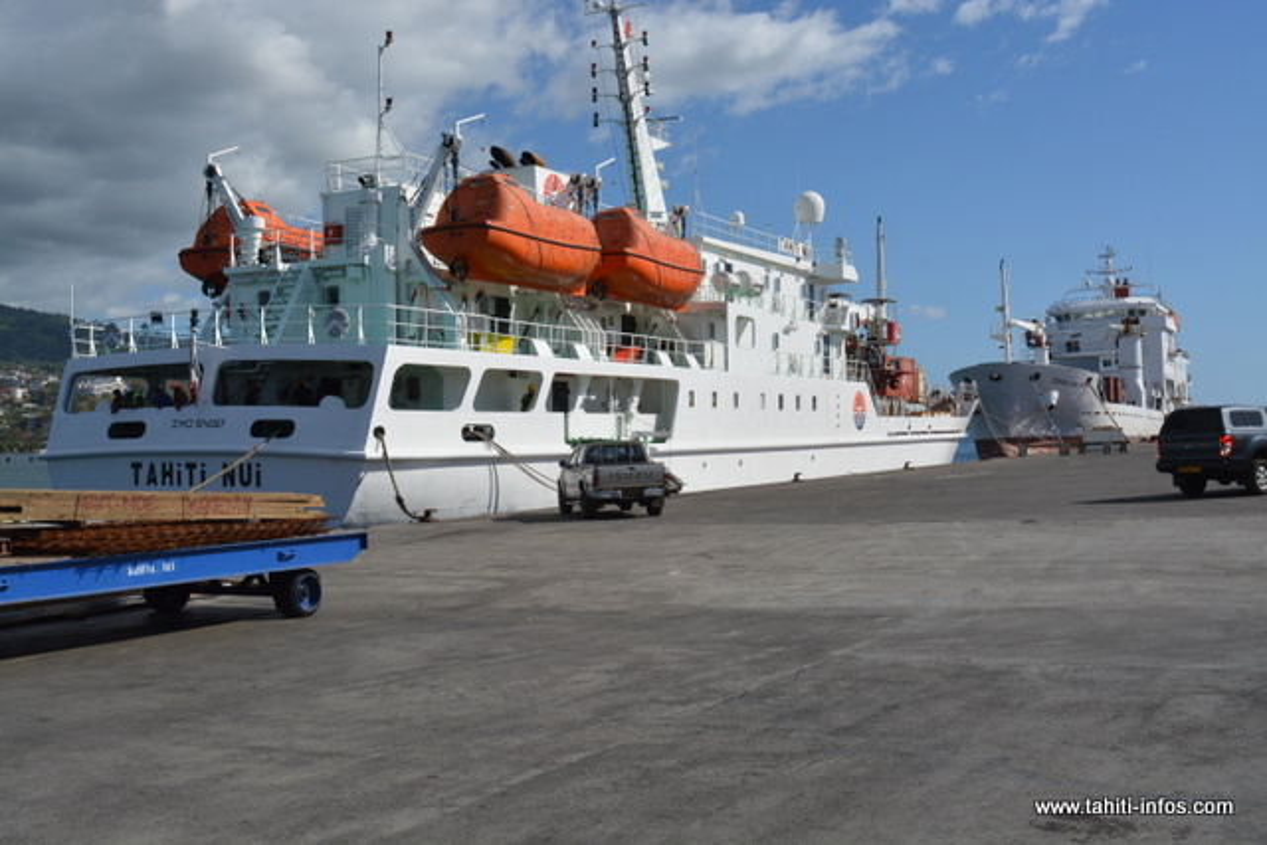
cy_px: 422
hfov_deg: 47.9
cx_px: 634
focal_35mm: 40
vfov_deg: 33.0
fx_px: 1426
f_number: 18
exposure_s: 1/1250
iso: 1000
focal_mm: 27
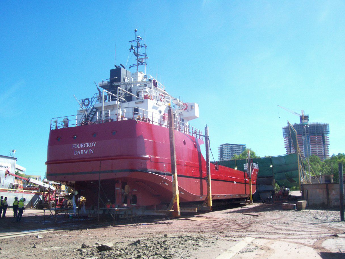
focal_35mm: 34
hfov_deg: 54.0
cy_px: 130
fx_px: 339
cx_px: 172
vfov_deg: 41.8
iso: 80
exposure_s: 1/235
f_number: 5.1
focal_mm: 5.6
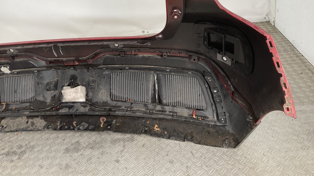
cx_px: 154
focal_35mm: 33
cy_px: 61
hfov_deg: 59.5
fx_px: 275
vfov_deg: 35.4
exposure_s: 1/120
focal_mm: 3
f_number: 1.8
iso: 25
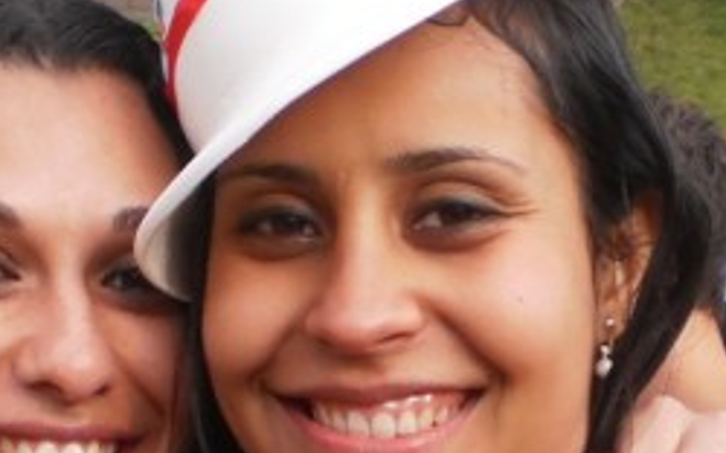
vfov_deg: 10.7
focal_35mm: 122
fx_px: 2413
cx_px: 244
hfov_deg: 17.1
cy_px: 317
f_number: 3.1
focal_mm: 6.3
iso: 100
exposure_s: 1/250
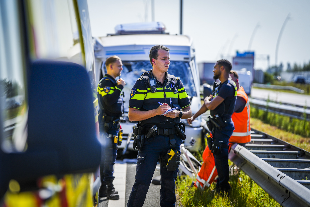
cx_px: 155
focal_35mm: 118
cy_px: 104
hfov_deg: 17.3
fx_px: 1016
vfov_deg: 11.6
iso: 100
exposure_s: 1/2500
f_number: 2.8
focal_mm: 118
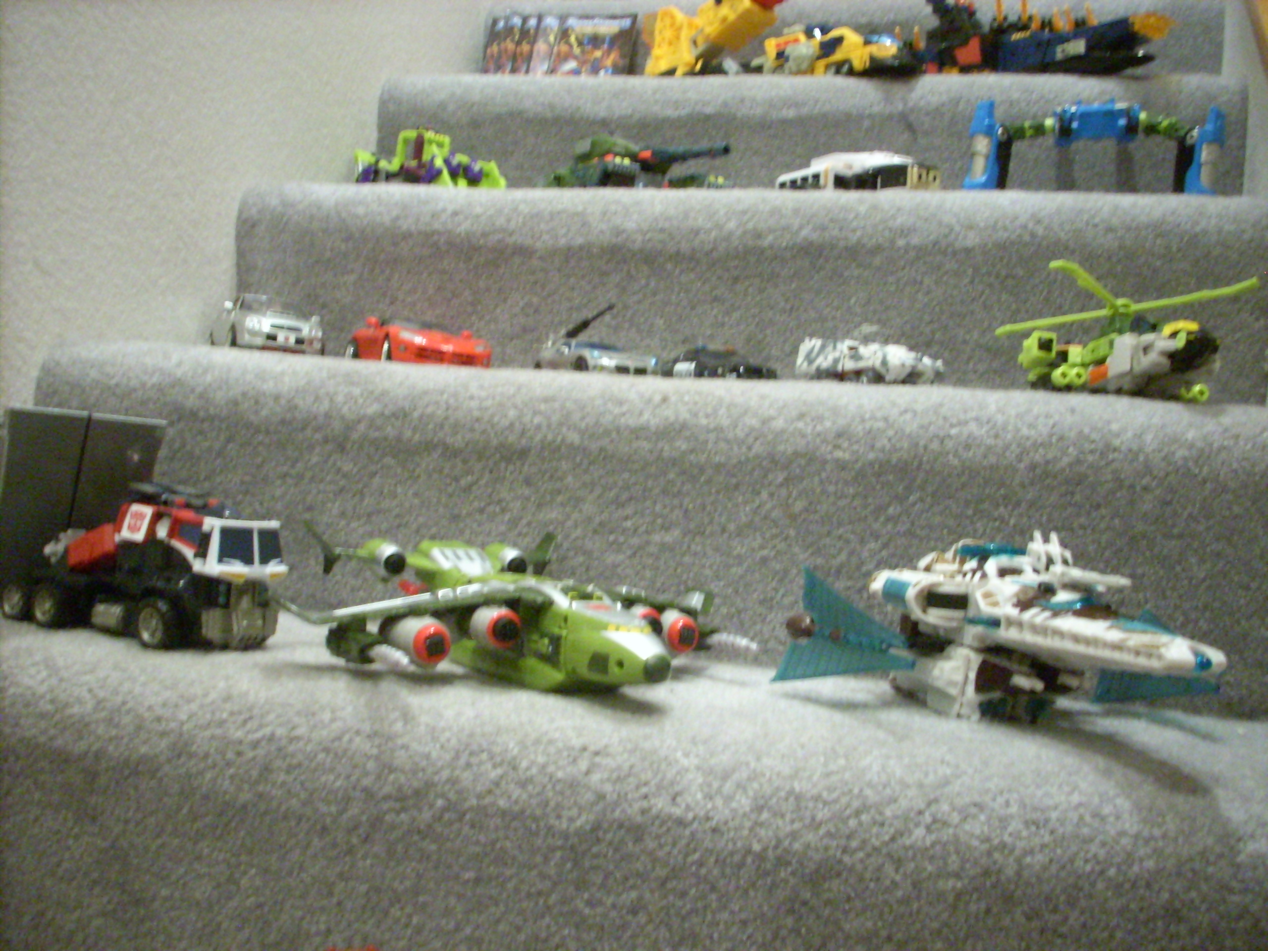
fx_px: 1355
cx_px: 634
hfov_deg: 50.1
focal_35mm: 37
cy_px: 476
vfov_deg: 38.7
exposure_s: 1/4
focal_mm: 6.2
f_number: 2.8
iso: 672
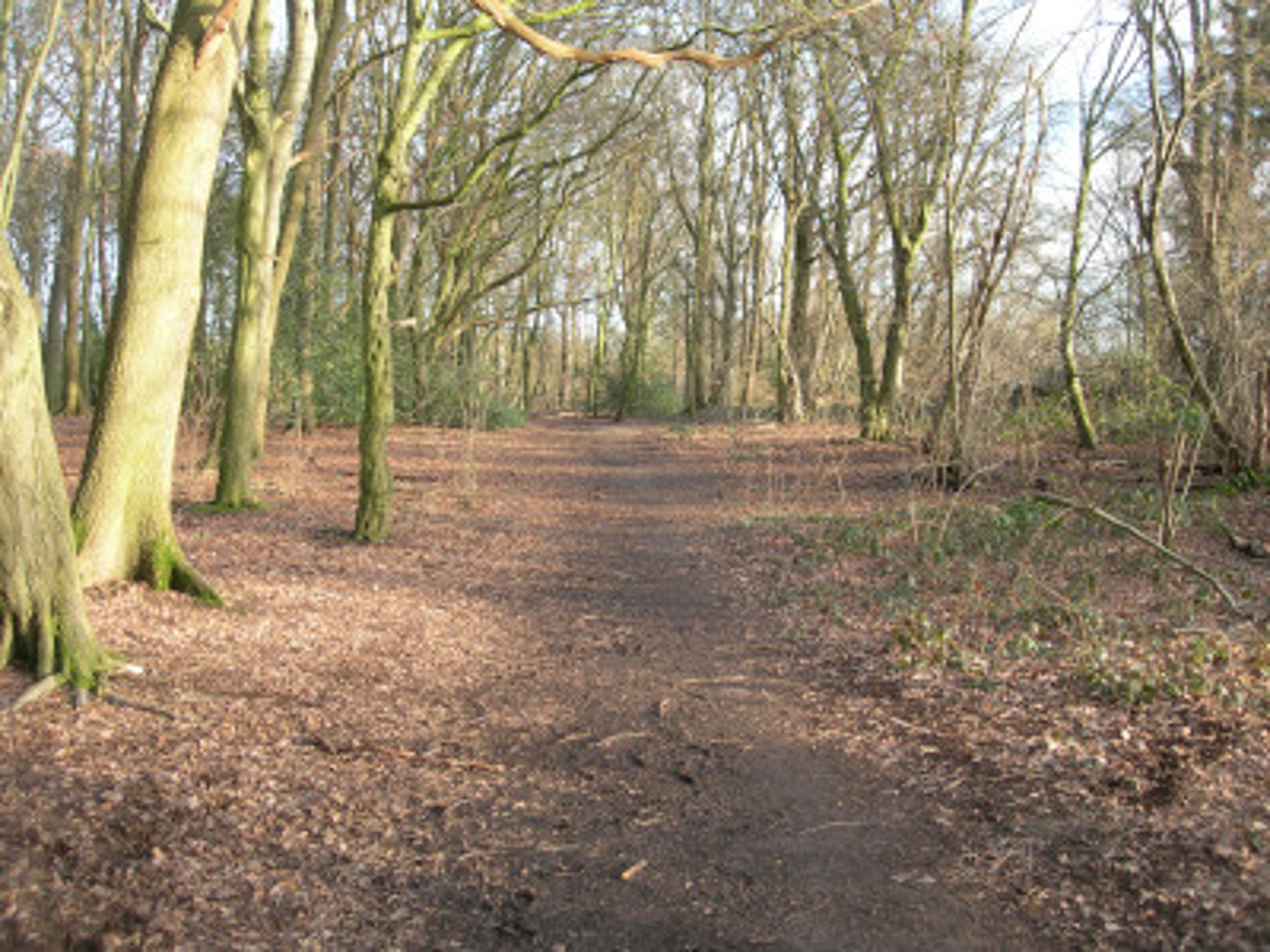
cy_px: 476
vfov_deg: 37.7
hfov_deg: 49.0
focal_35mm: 38
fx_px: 1394
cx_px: 635
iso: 50
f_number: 2.8
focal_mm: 7.8
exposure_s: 1/62
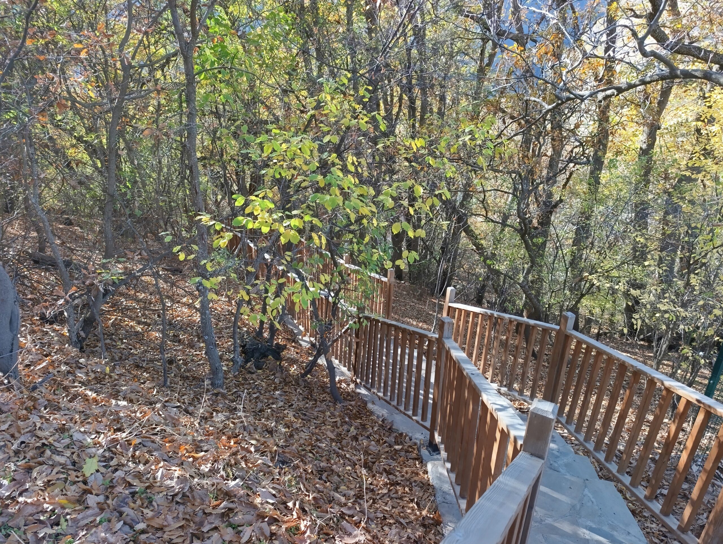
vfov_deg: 59.0
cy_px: 272
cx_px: 362
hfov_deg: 73.8
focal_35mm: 23
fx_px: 481
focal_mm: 6.14
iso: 125
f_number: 1.6
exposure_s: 1/100
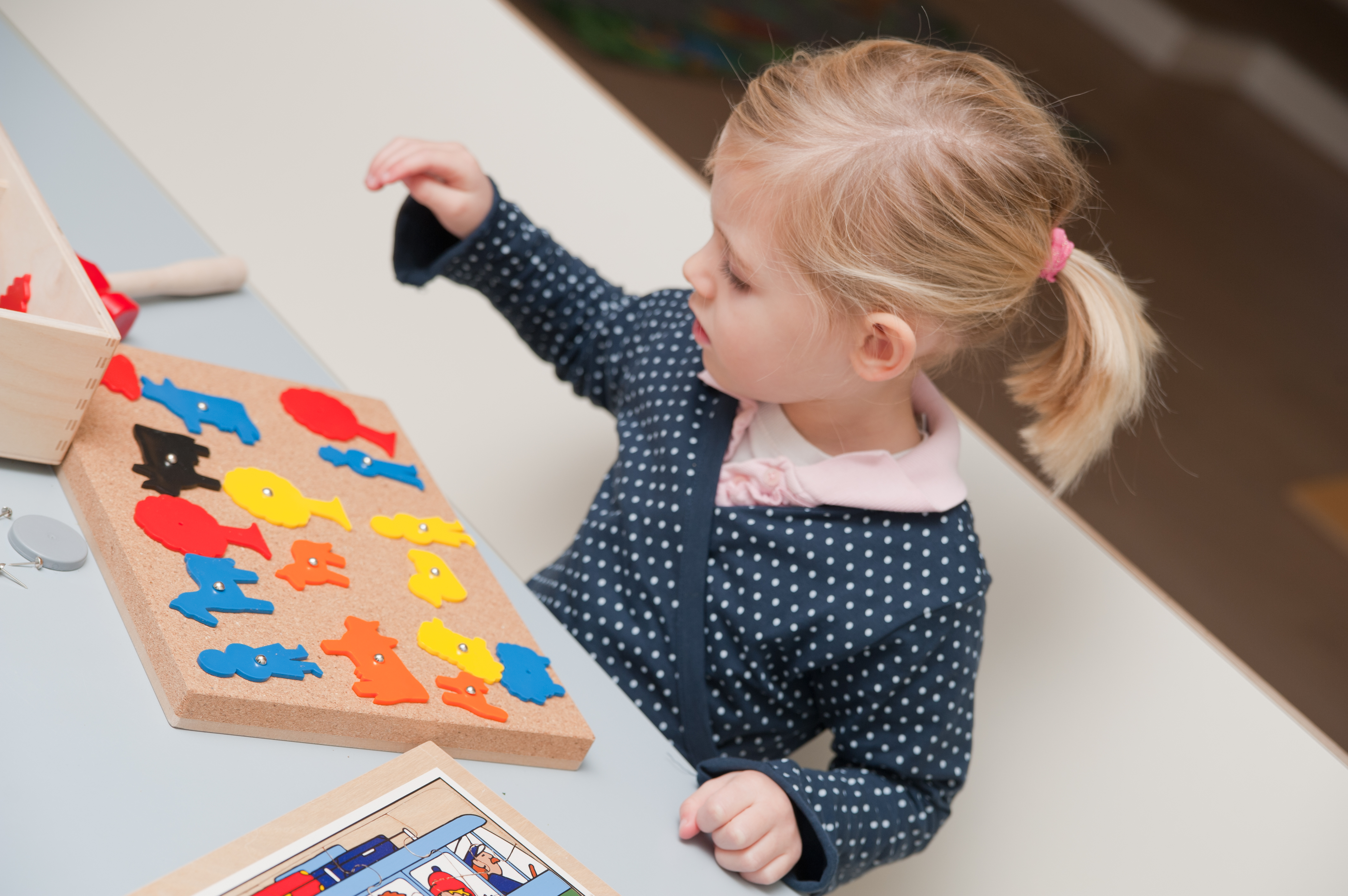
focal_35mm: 75
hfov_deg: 27.0
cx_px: 674
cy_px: 448
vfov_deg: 18.2
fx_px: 2806
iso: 250
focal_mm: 75
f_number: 4.5
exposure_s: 1/80
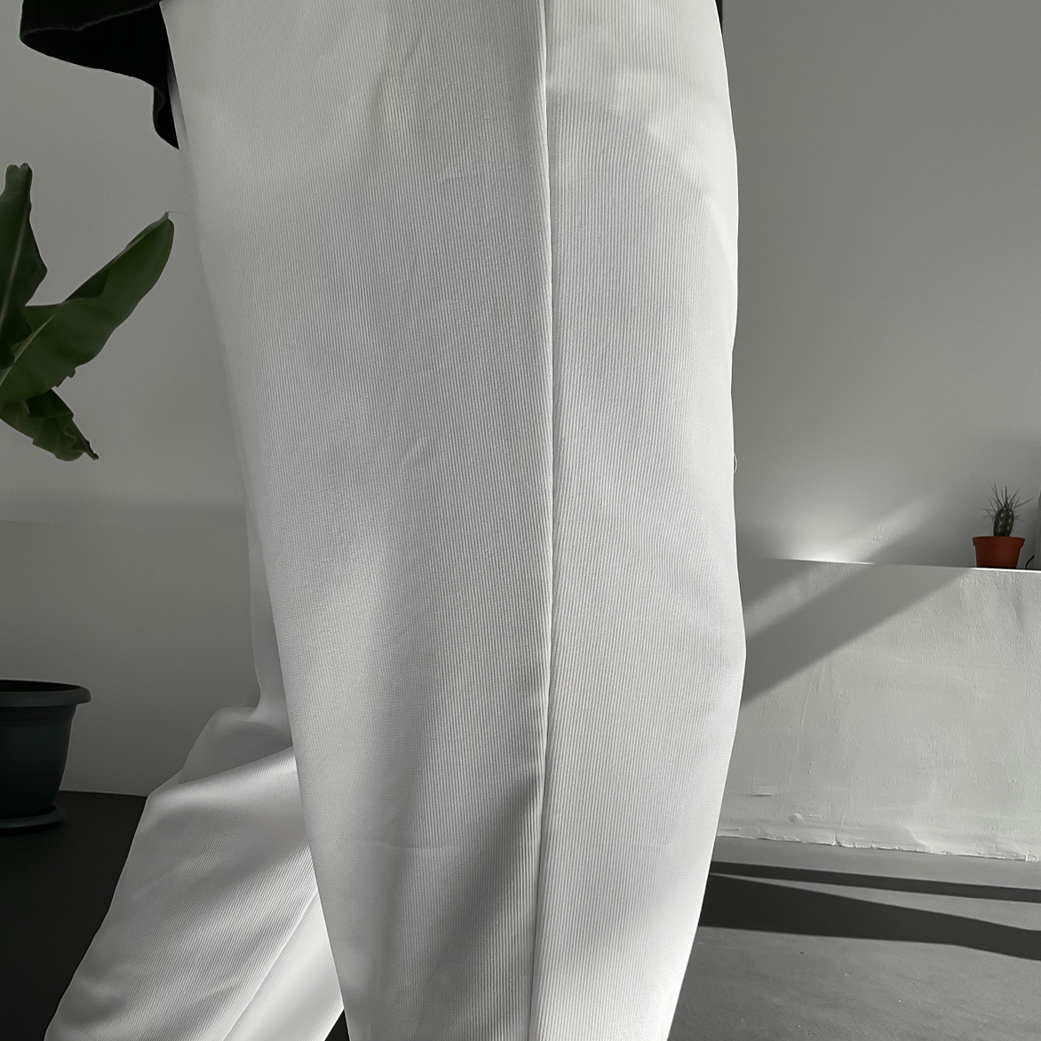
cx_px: 516
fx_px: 1191
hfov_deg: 47.2
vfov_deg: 46.7
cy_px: 667
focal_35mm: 35
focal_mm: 3
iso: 16
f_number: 1.8
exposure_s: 1/1250
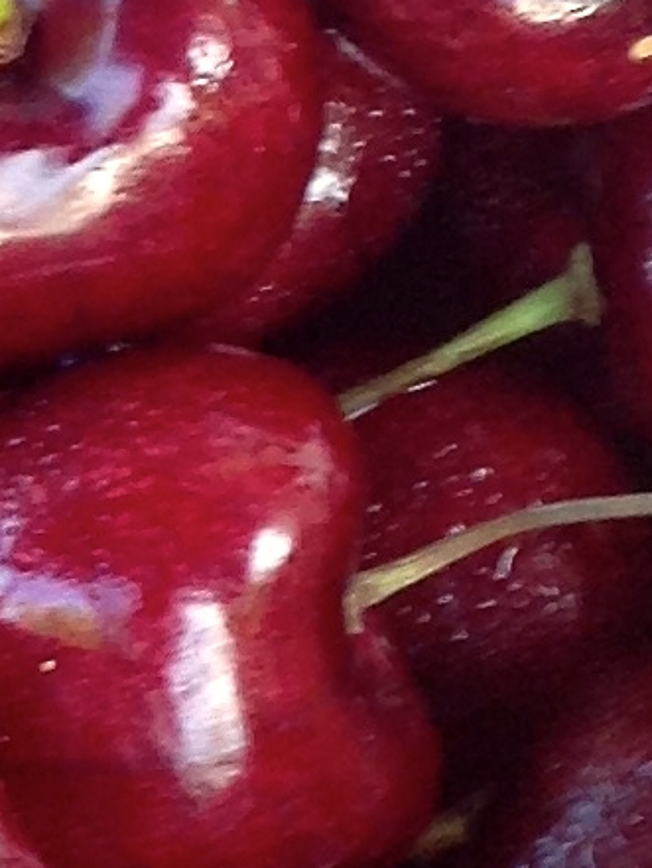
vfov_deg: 8.0
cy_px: 1085
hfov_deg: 5.9
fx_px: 6125
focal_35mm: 244
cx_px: -662
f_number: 2.4
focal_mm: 4.12
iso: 50
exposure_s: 1/30
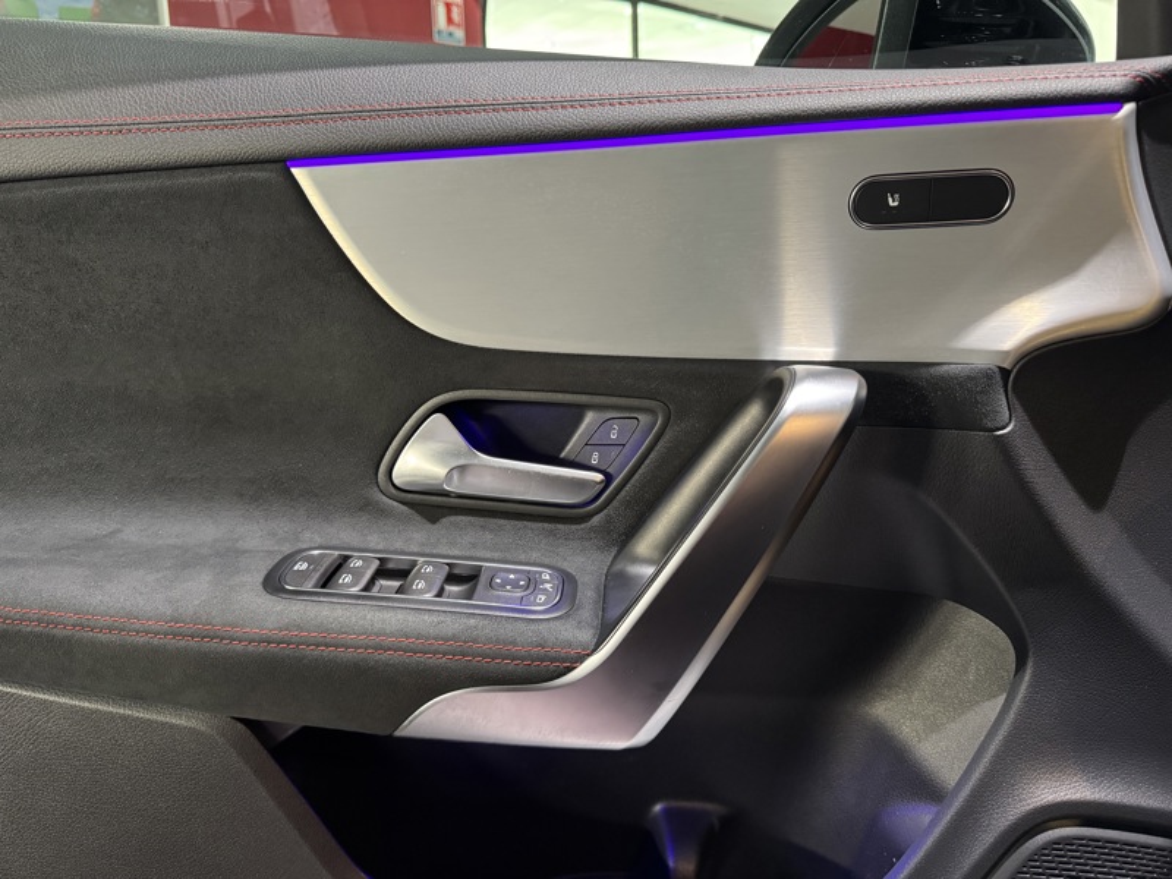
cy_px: 440
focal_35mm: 24
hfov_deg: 71.6
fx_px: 813
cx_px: 586
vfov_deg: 56.8
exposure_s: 1/50
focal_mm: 6.76
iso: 640
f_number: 1.78
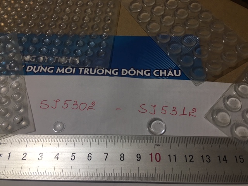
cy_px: 93
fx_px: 208
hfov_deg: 61.7
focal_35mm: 29
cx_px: 124
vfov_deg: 48.2
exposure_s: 1/17
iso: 40
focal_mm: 4.15
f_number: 2.2
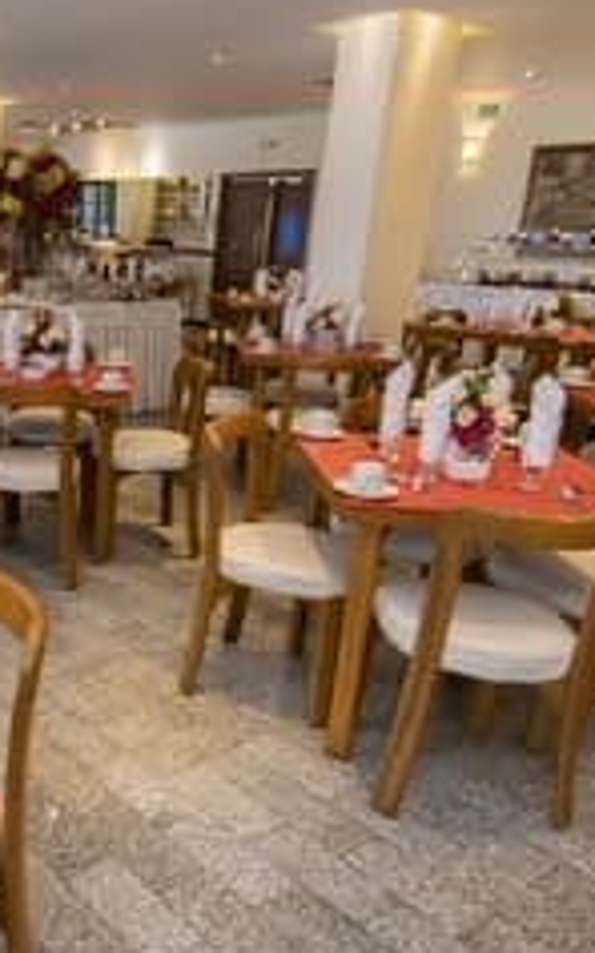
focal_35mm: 31
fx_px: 805
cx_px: 12
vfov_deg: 61.1
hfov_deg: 36.8
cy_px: 523
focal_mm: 10
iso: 1600
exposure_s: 1/100
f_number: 4.5
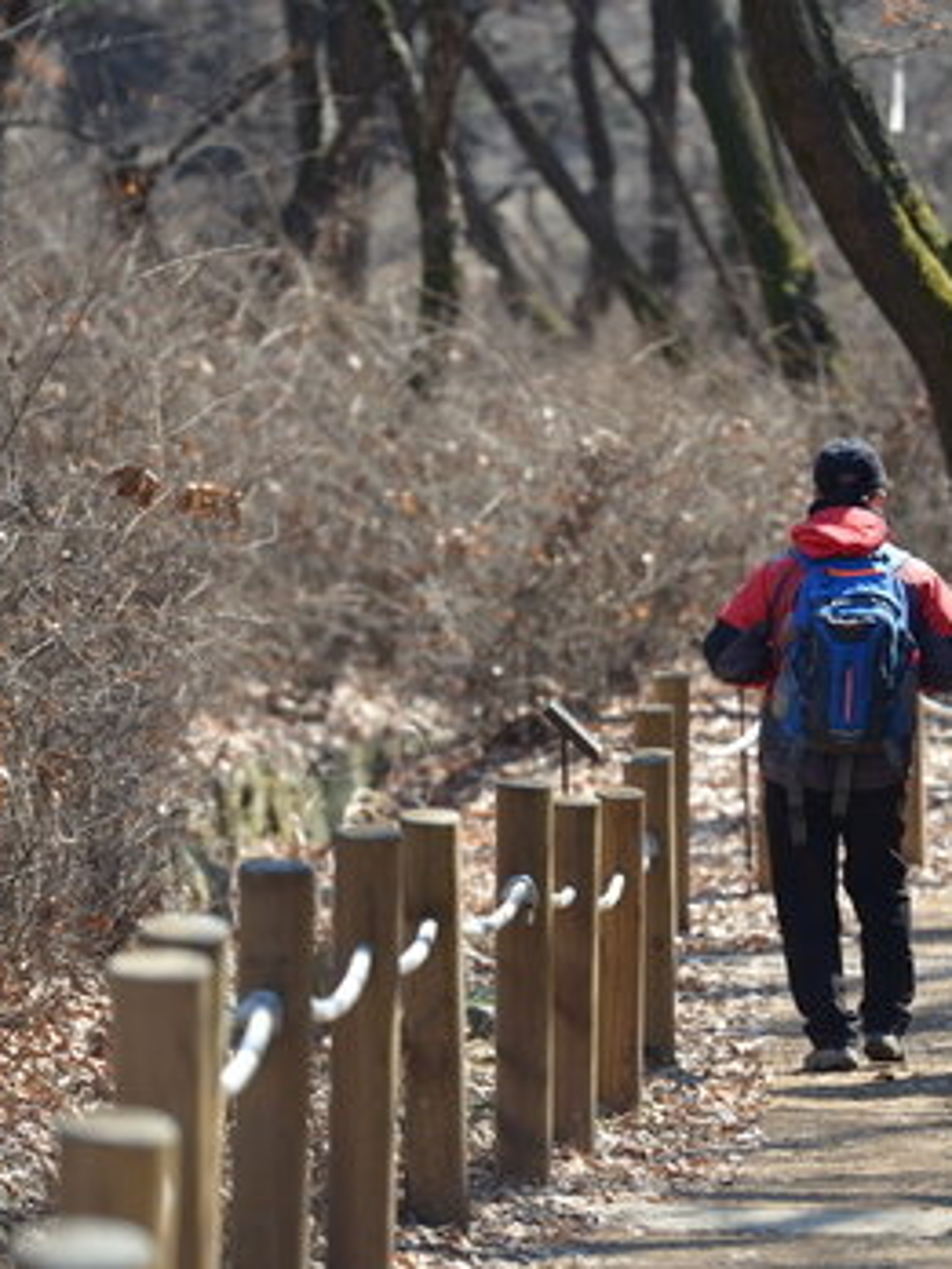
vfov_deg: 6.7
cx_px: 854
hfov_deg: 5.1
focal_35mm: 294
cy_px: 624
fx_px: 10781
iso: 160
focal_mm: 190
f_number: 4
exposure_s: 1/400
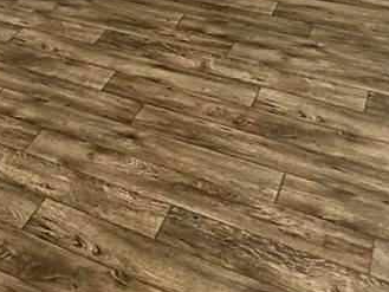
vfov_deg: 18.2
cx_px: -110
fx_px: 764
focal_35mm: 68
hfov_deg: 24.9
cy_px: -196
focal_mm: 2.22
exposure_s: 1/120
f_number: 2.2
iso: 200
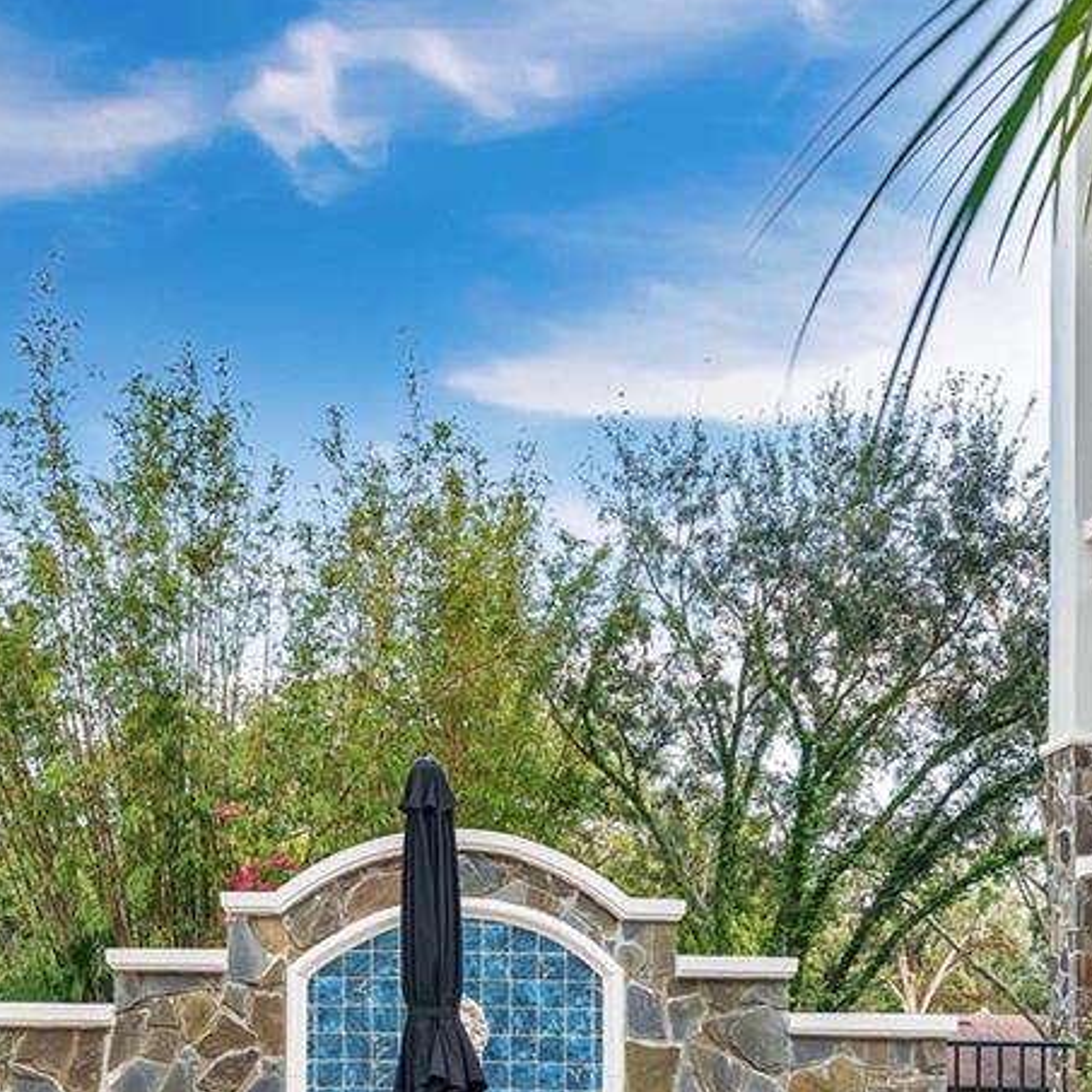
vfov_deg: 32.3
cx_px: 453
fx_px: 1713
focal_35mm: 48
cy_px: 1109
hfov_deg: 35.3
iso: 100
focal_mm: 16
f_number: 5
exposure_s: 1/100
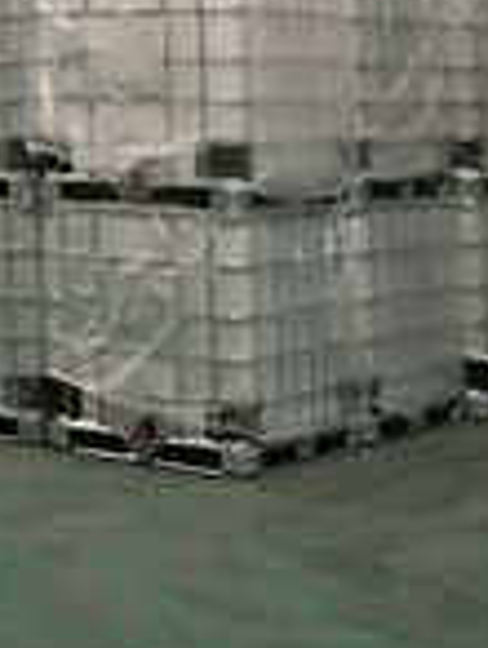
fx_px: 1855
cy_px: -91
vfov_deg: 18.9
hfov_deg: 12.8
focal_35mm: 99
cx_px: -541
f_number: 2.2
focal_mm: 4.15
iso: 100
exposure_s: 1/8
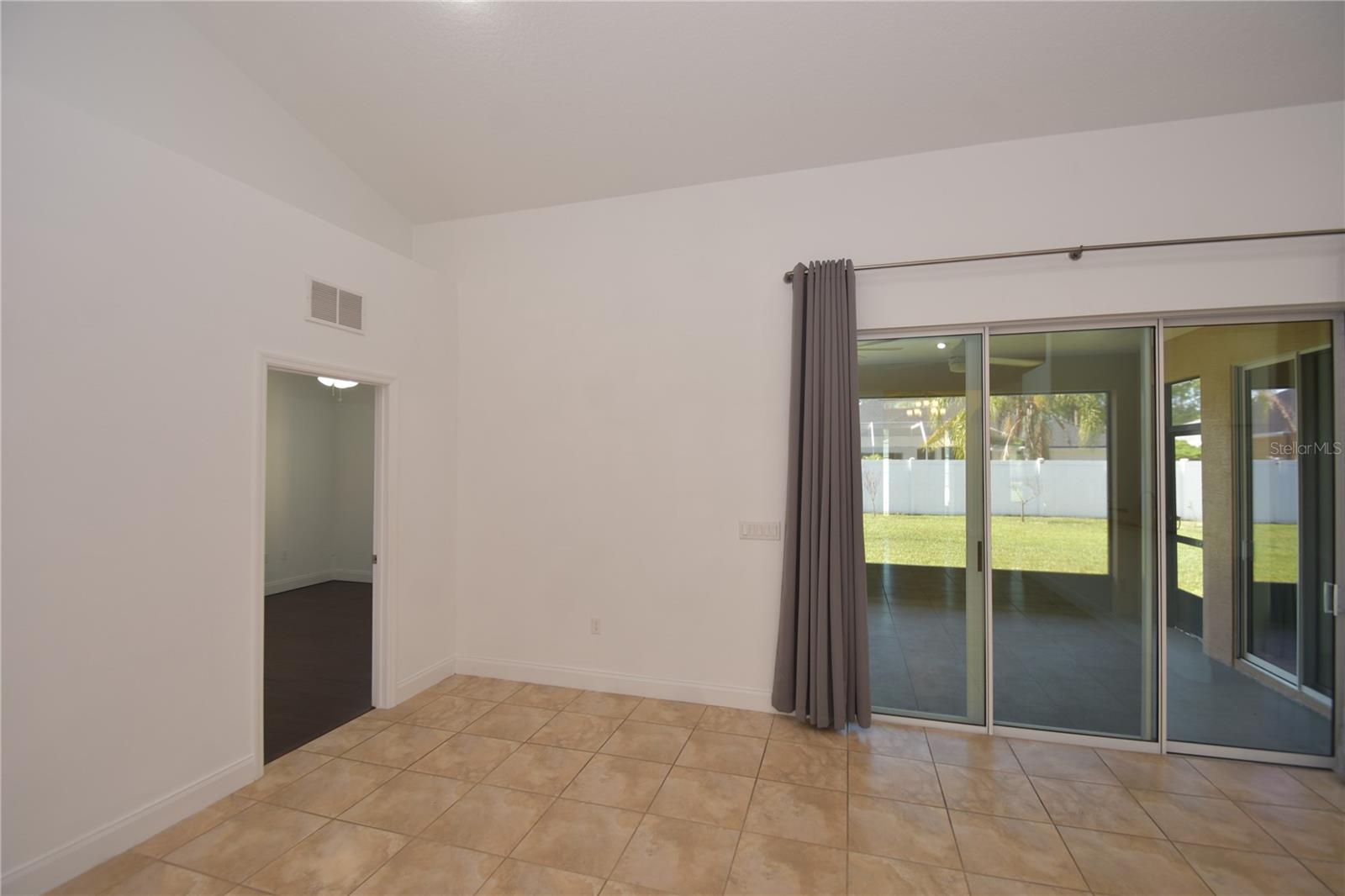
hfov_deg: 100.4
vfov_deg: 77.3
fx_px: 560
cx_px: 672
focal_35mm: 15
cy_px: 448
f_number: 4
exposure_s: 1/60
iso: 200
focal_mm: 10
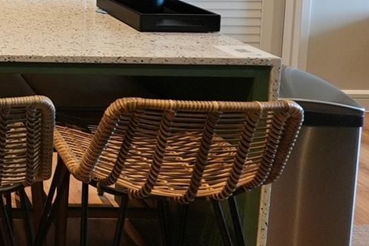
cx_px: -148
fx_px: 482
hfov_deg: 30.0
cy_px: -55
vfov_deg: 25.5
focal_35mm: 47
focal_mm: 11
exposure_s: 1/160
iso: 1250
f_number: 2.8
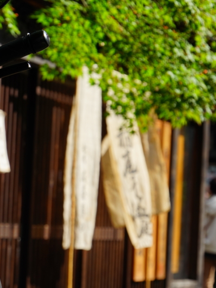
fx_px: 1315
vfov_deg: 12.5
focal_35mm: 158
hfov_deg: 9.3
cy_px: 144
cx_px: 17
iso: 100
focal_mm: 73
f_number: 8
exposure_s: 1/320
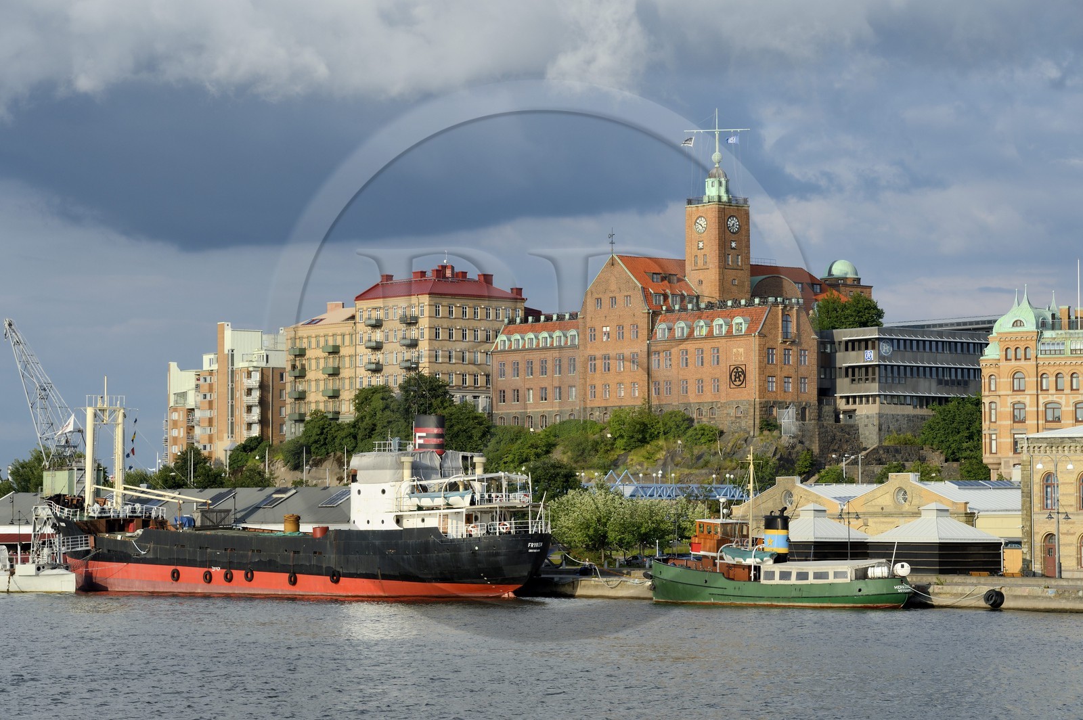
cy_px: 360
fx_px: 3066
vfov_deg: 13.4
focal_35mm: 102
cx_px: 542
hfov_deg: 20.0
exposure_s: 1/400
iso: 200
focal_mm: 102
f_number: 9
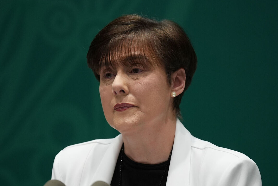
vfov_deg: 4.1
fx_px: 2604
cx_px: 142
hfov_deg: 6.1
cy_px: 100
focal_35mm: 337
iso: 1600
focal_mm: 200
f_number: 2.8
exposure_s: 1/250
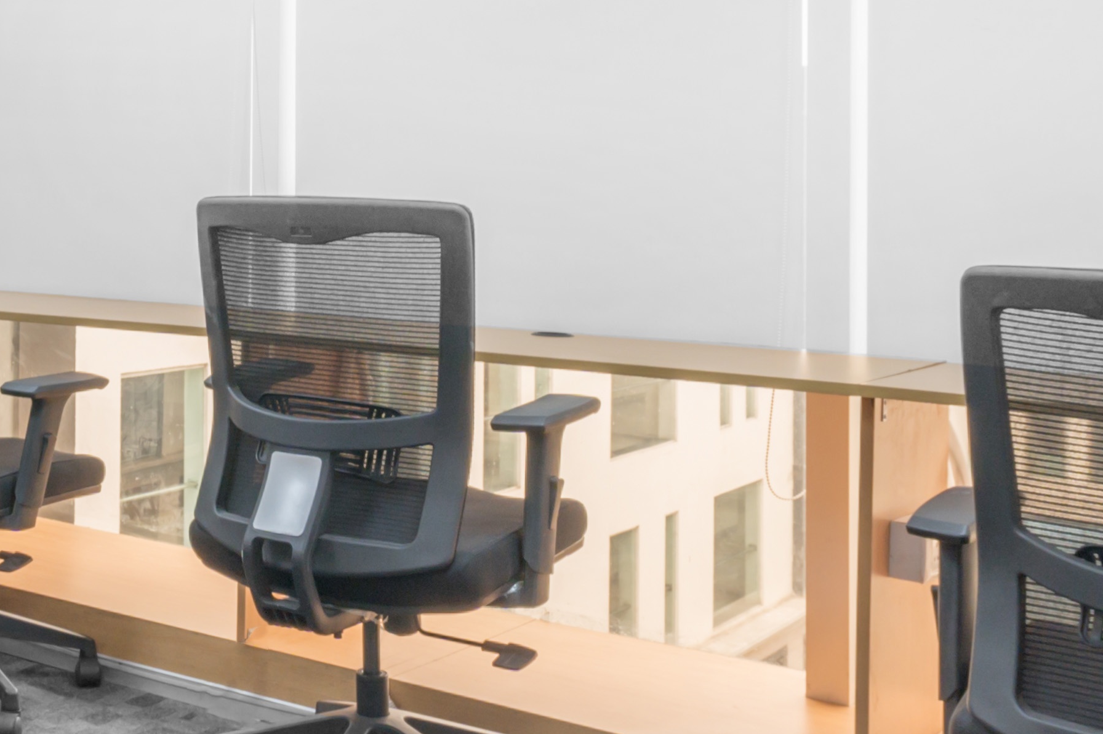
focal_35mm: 54
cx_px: -100
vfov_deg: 24.9
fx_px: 1653
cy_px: 250
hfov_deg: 32.6
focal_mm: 16
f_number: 11
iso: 400
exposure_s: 1/13
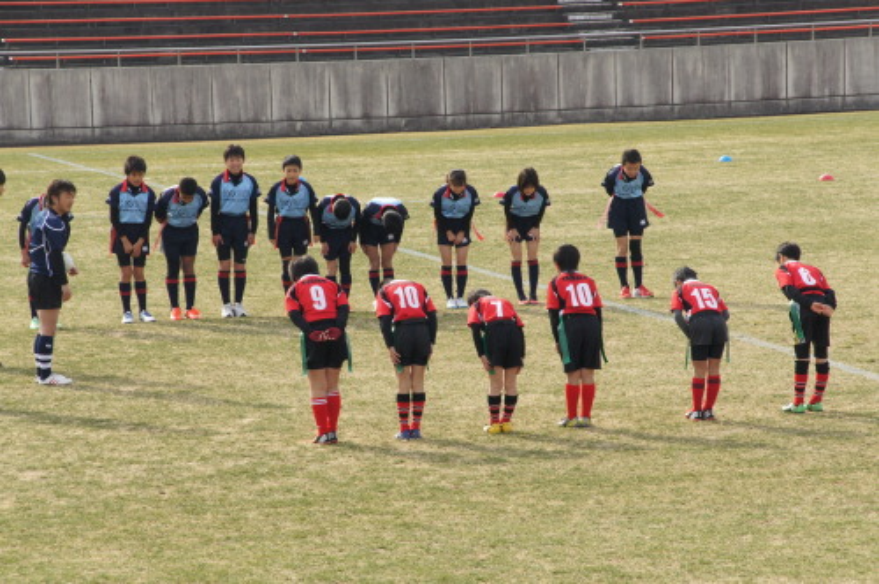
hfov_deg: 10.0
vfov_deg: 6.7
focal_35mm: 206
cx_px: 440
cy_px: 292
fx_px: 5011
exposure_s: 1/160
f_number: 16
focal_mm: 137
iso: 400
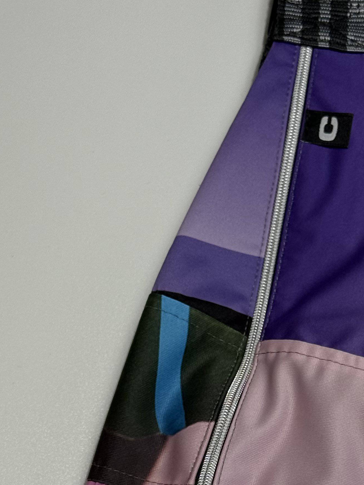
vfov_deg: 17.6
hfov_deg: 13.4
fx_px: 1542
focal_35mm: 110
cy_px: 436
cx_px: 247
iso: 50
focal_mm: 6.76
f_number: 1.78
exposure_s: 1/165
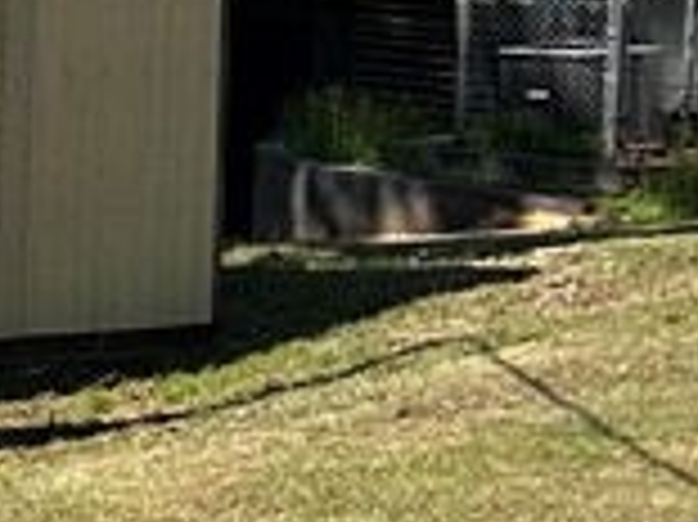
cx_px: -1446
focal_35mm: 172
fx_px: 3466
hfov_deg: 9.1
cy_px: 112
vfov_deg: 8.6
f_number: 1.5
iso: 50
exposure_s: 1/2571
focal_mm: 5.7
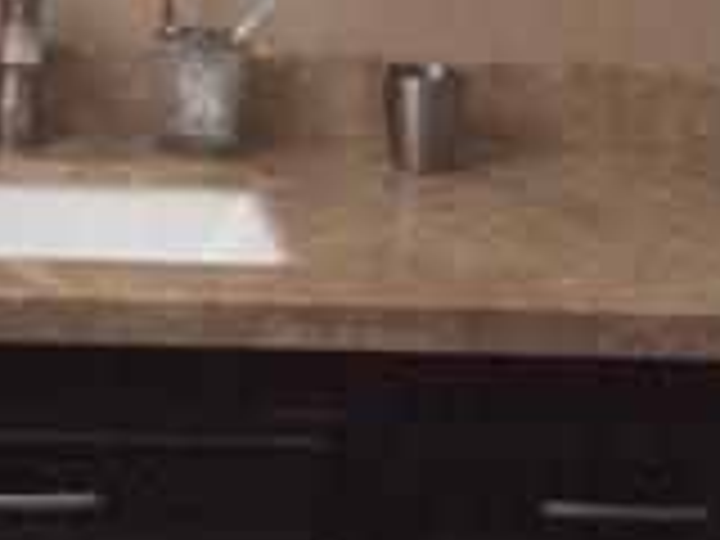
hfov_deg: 16.8
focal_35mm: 116
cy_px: -225
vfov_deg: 12.3
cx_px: 130
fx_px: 2413
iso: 500
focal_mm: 4.15
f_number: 2.2
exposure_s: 1/15
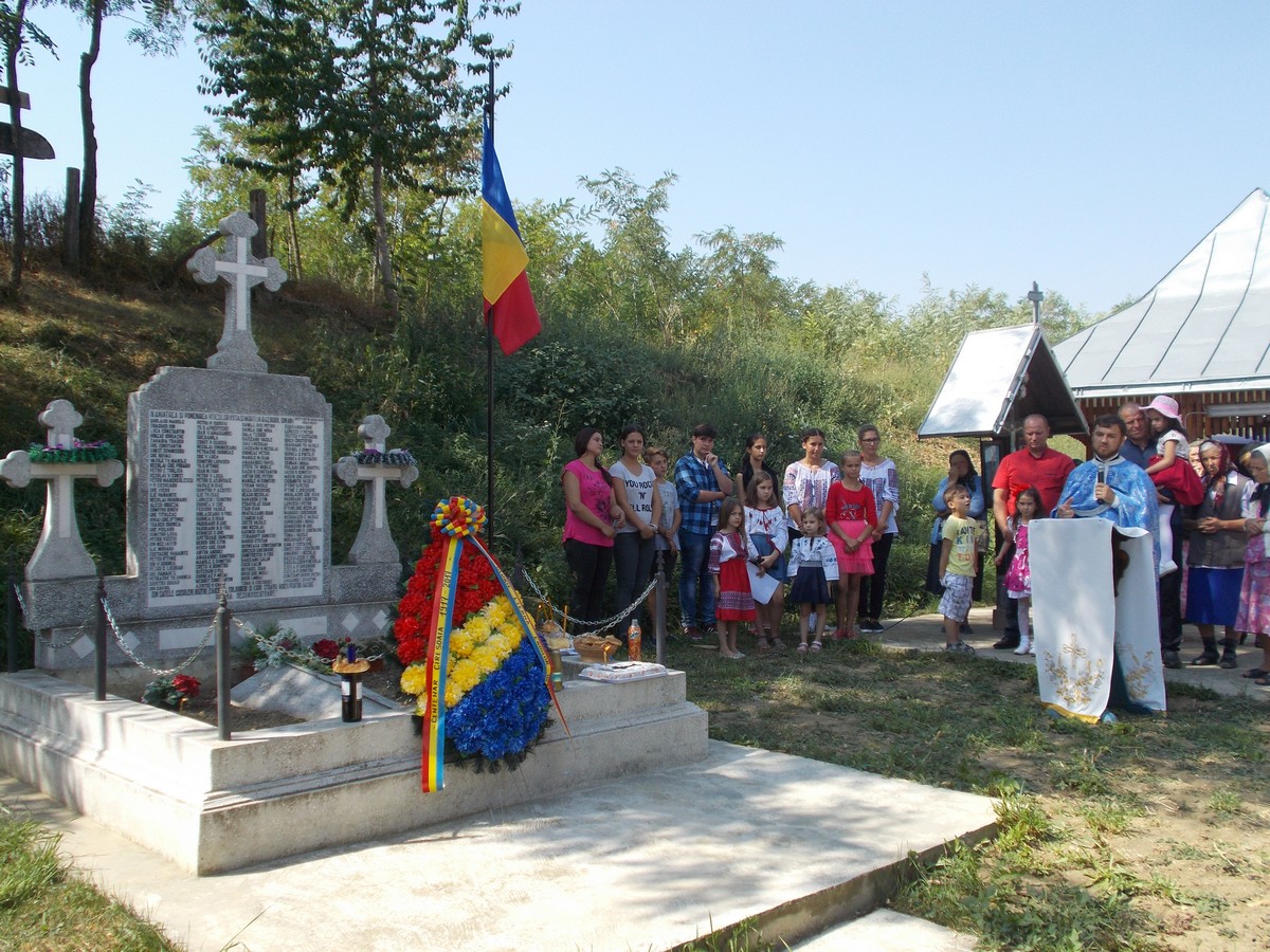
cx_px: 635
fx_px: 1247
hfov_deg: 54.0
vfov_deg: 41.8
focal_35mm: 34
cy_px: 476
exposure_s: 1/400
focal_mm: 6
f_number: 3.6
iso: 80
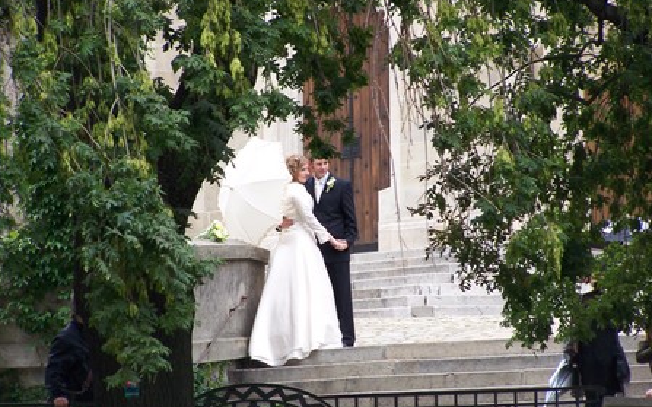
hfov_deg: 8.3
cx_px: 327
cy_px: 207
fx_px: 4512
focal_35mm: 254
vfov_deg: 5.2
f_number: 3.3
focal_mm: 39.5
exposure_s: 1/125
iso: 140
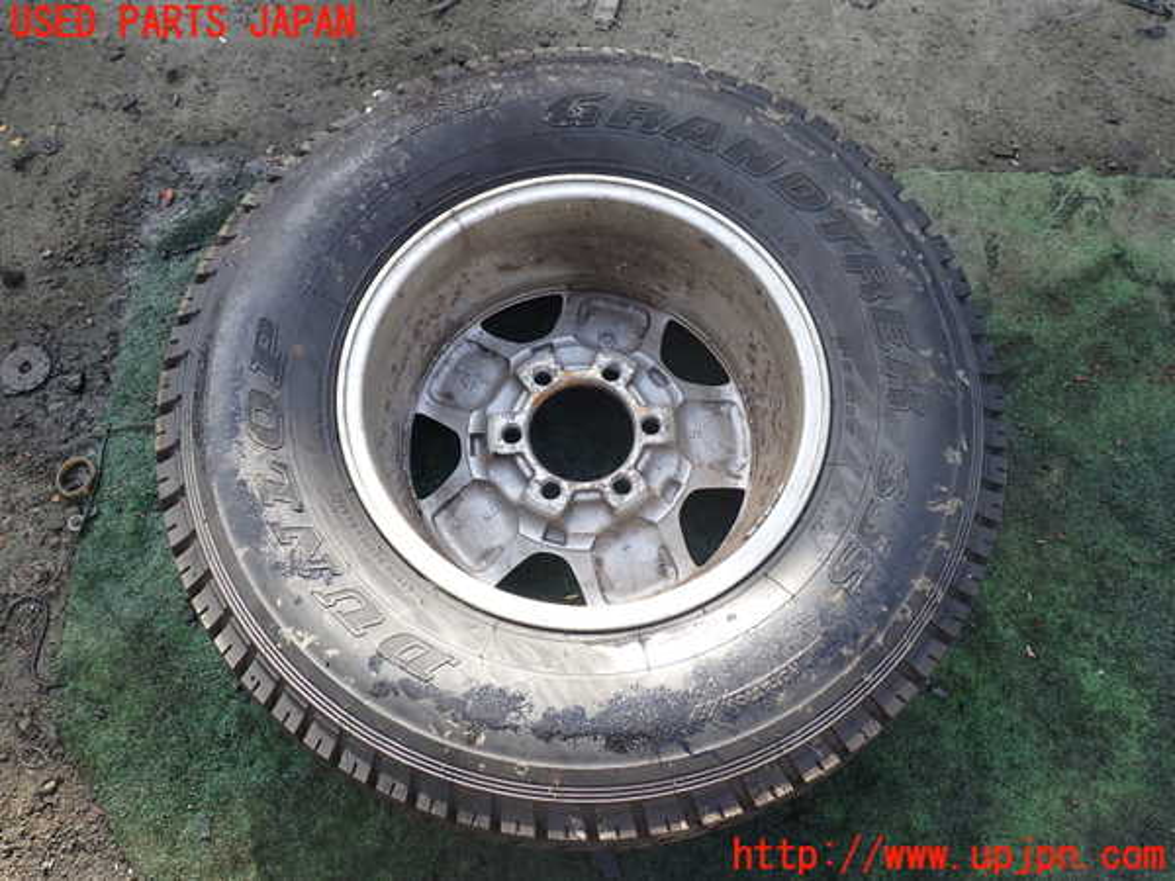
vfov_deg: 46.8
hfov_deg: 60.0
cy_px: 440
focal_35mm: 30
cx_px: 588
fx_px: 1018
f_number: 3.2
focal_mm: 5.4
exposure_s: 1/200
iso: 100
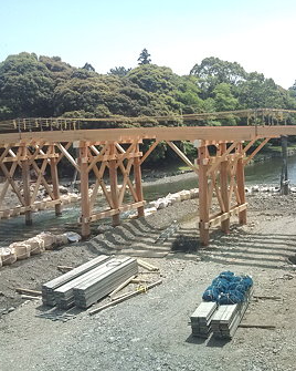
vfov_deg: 43.8
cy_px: 185
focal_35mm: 42
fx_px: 460
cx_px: 178
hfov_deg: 35.5
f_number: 2.8
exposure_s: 1/1053
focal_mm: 3.3
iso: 66
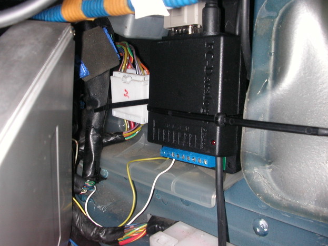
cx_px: 164
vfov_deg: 37.7
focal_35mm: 38
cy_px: 122
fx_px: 360
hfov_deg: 49.0
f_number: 4.5
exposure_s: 1/59.9
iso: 100
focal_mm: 5.6
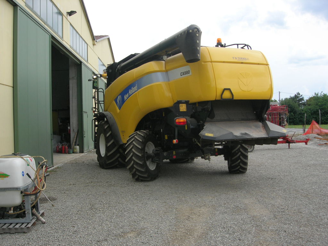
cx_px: 164
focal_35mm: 38
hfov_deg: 49.0
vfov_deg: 37.7
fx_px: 360
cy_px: 123
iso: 64
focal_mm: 7.8
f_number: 4.8
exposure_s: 1/237
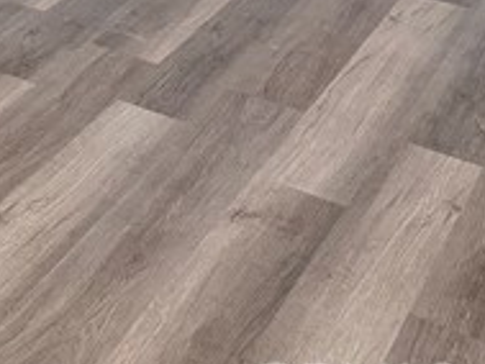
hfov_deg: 19.6
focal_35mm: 88
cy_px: -192
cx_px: -223
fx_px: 1234
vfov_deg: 15.4
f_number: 1.6
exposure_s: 1/120
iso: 160
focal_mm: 5.96
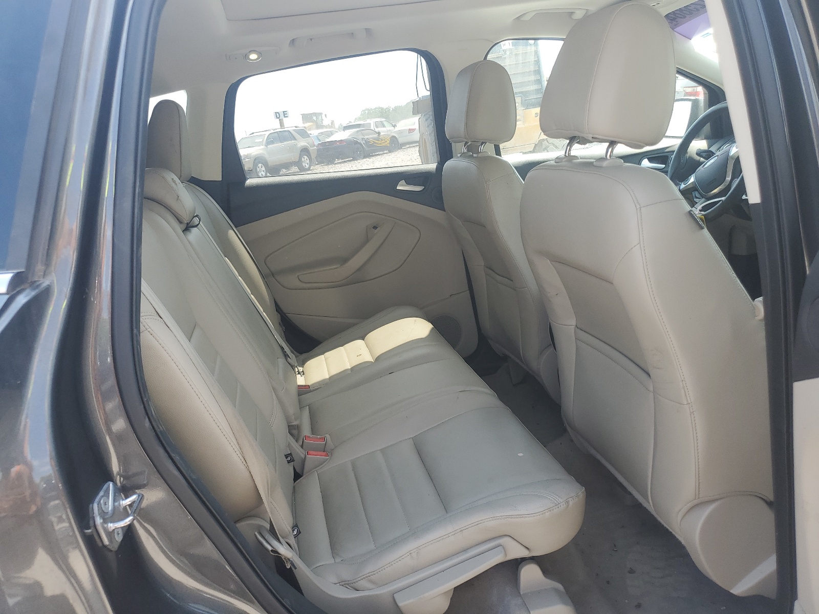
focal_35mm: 26
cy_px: 307
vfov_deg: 53.1
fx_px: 615
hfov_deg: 67.3
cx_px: 410
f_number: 1.5
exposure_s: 1/333
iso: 50
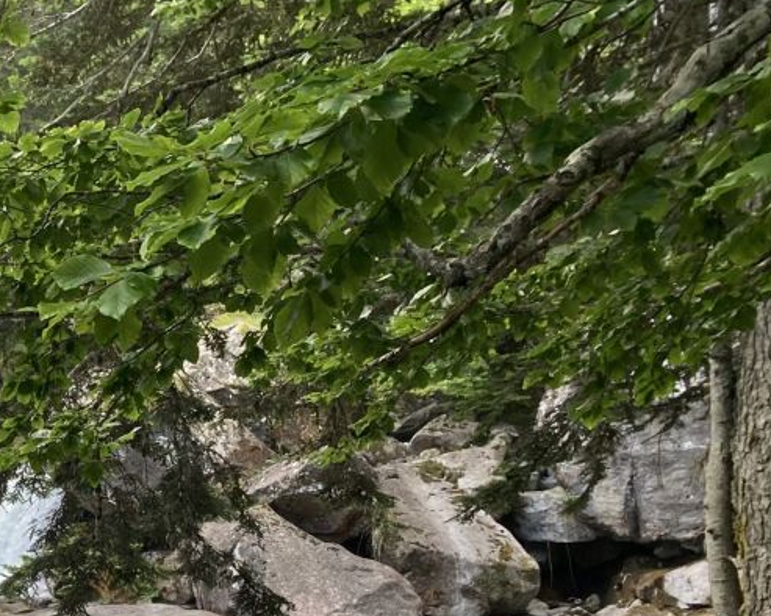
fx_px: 1619
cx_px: -122
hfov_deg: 24.6
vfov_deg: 20.5
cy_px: 688
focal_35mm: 71
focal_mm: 3.99
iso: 20
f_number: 1.8
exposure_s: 1/156
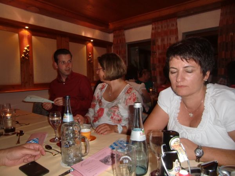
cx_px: 118
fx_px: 163
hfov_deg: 71.6
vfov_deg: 56.8
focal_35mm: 24
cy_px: 88
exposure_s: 1/30
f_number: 3.2
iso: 125
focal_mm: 4.3
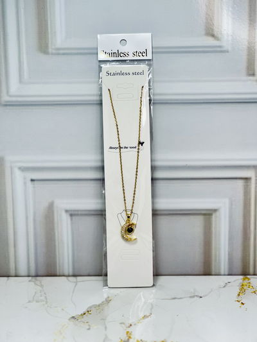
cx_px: 128
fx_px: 762
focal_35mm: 77
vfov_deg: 25.3
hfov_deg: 19.1
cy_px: 171
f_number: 2.8
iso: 100
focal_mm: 9
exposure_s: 1/100
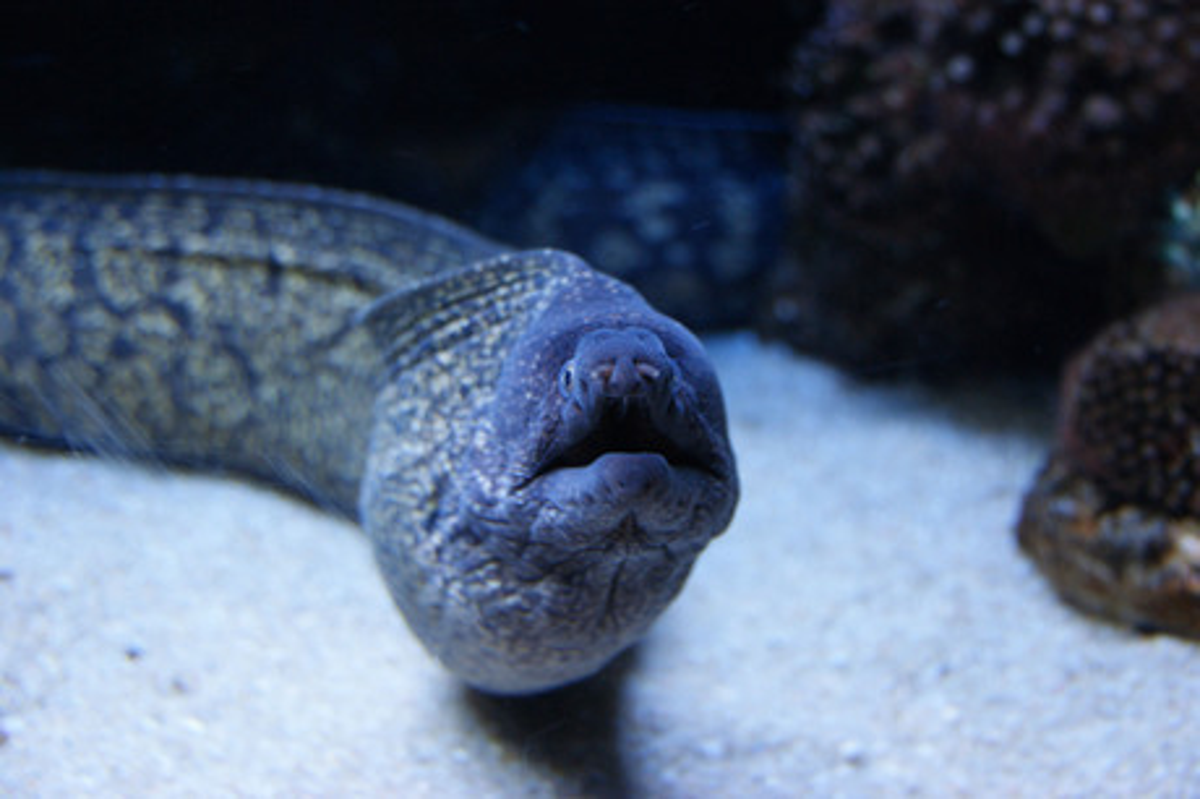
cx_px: 600
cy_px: 400
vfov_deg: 25.7
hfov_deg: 37.9
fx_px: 1749
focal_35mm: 52
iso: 400
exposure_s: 1/20
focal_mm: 35
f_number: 4.5
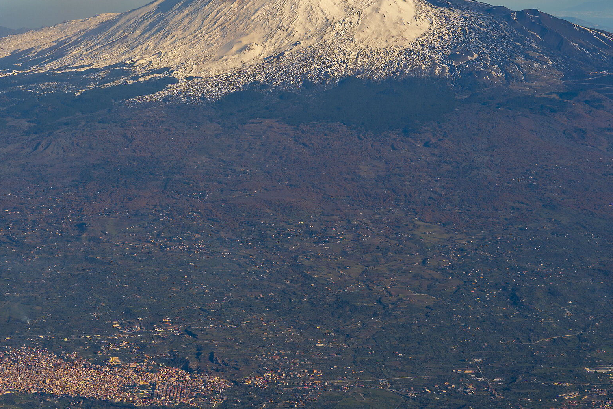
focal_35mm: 128
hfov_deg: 16.0
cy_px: 124
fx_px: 2180
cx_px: 269
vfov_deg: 10.7
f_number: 7.1
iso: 100
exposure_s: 1/640
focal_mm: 83
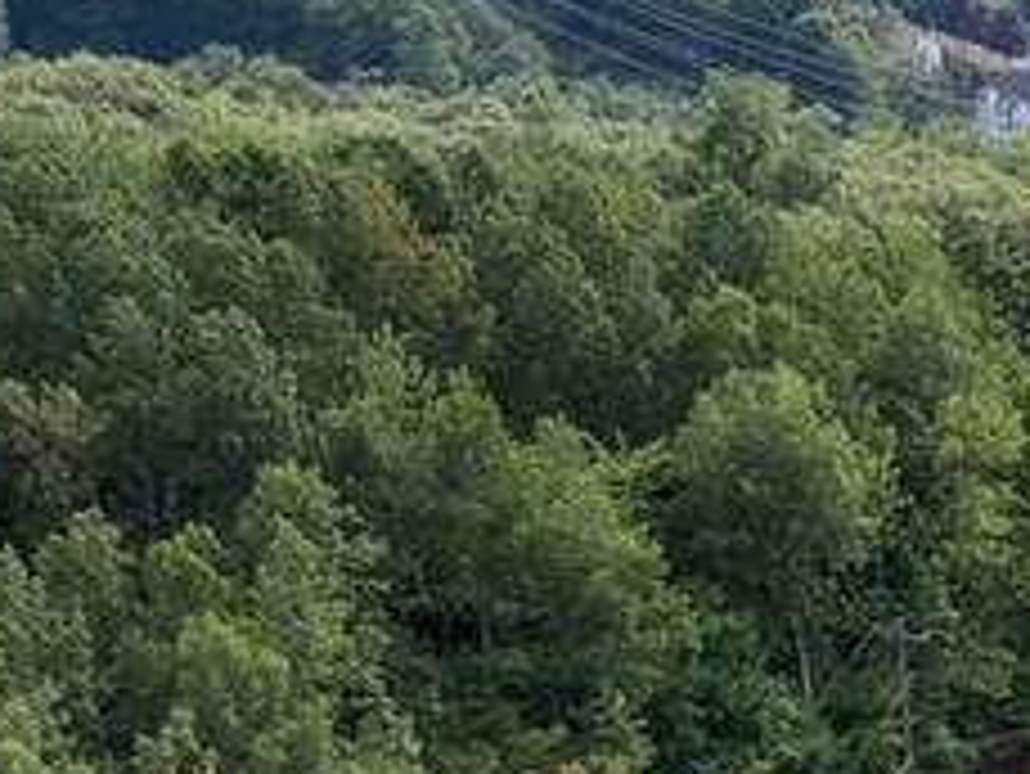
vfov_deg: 10.5
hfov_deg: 12.9
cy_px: 1332
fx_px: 3989
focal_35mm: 134
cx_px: 2024
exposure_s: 1/2000
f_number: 2.8
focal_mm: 12.29
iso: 240
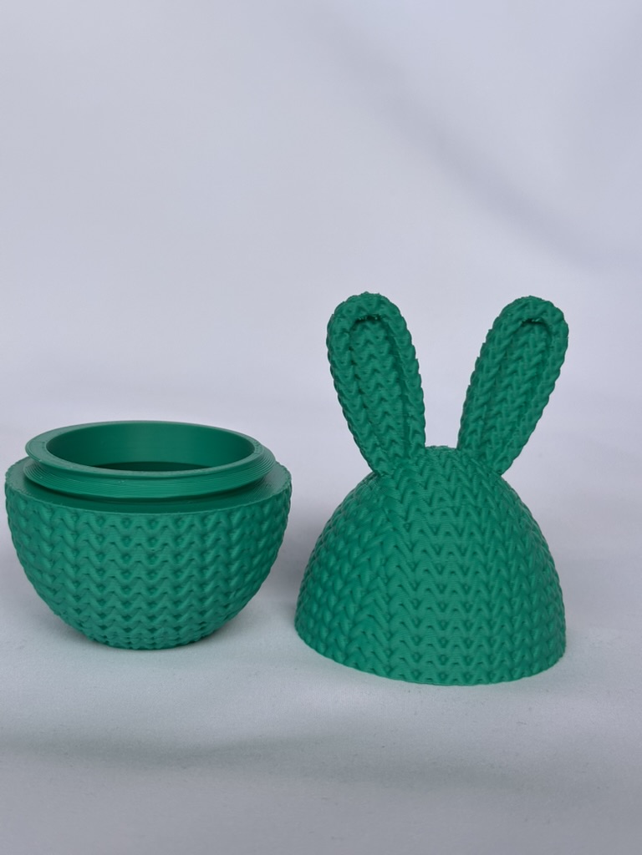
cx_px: 321
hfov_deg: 30.3
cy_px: 428
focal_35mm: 48
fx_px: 1187
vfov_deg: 39.7
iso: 64
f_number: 1.78
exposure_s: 1/314
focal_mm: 6.86
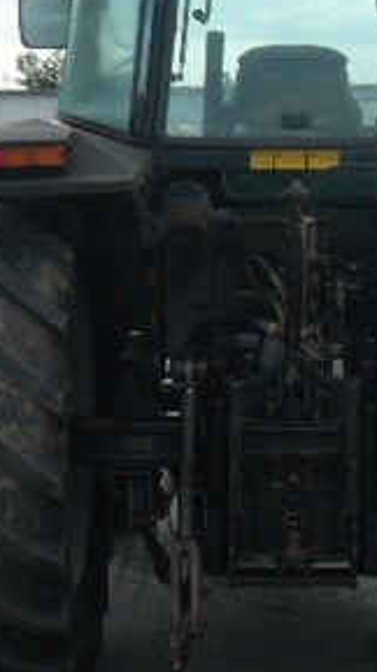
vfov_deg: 24.4
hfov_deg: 13.8
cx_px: 244
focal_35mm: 87
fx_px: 1550
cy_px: 249
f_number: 5.6
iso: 100
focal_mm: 6
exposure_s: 1/250
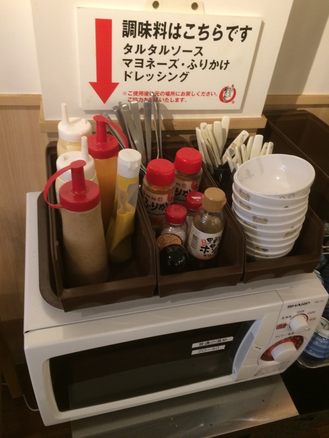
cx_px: 164
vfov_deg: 61.7
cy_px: 219
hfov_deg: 48.2
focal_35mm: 29
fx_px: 367
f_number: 2.2
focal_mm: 4.15
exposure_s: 1/30
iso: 125
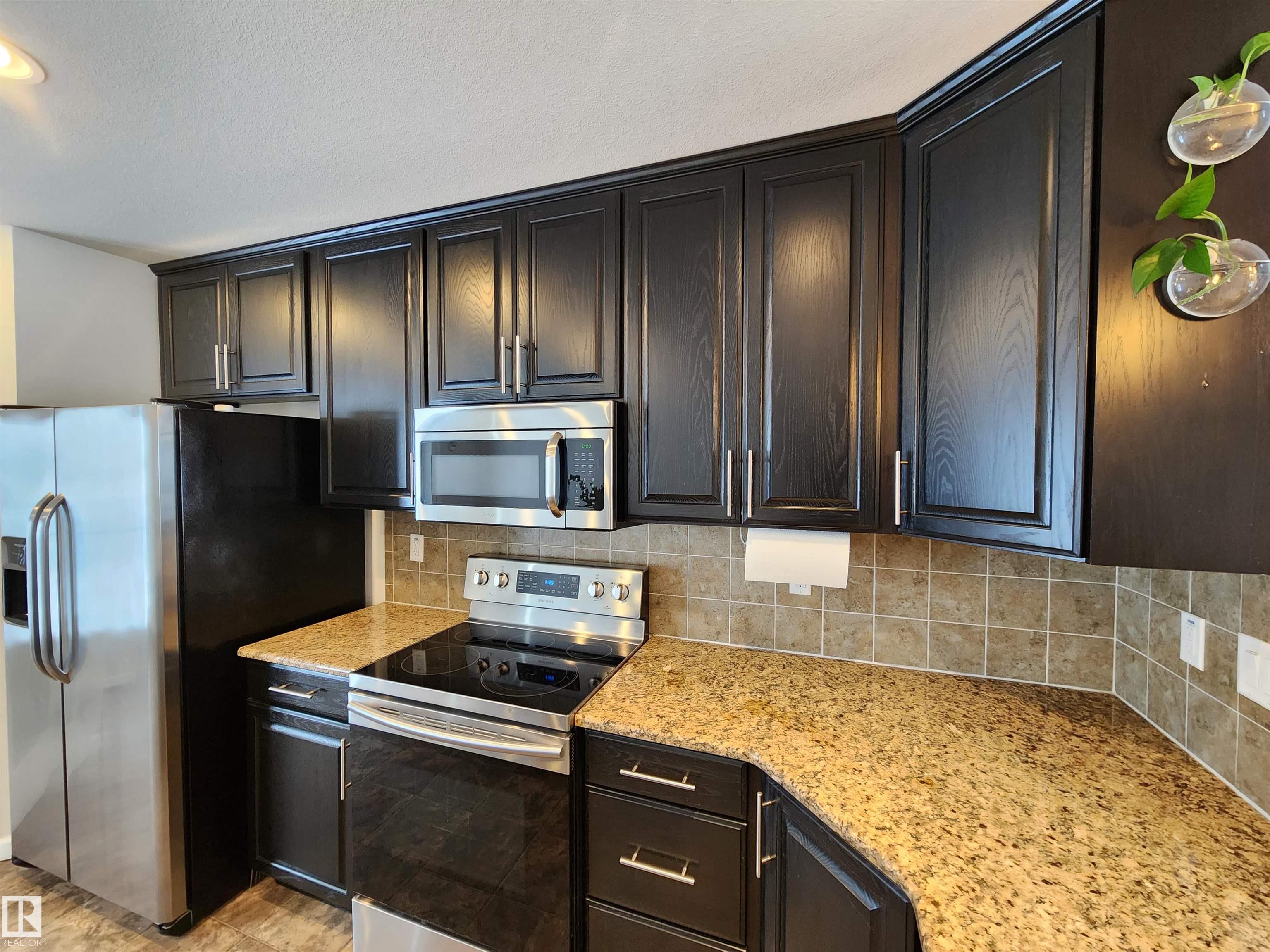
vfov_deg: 89.9
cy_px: 476
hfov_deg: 106.2
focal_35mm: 13
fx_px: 477
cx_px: 635
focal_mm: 2.2
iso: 320
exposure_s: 1/60
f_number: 2.2
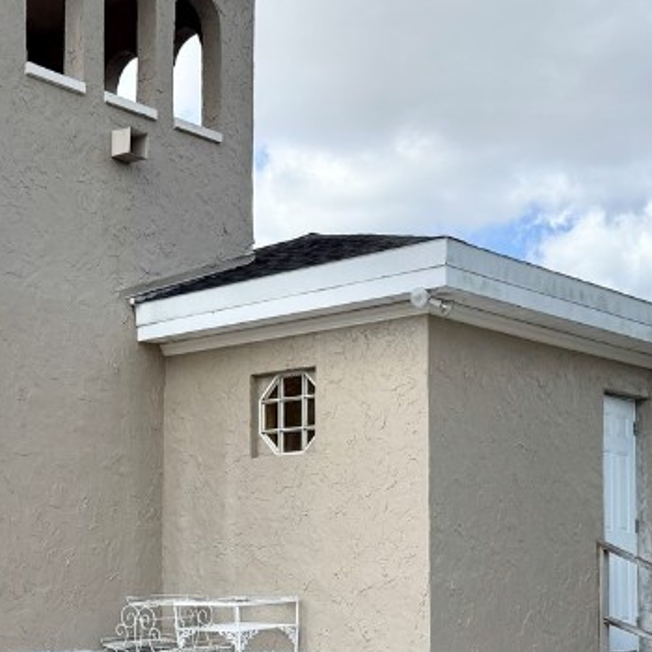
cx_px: 181
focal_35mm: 62
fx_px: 1321
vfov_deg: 27.4
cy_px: 479
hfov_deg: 27.4
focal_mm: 6.76
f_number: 1.78
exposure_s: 1/3953
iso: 80
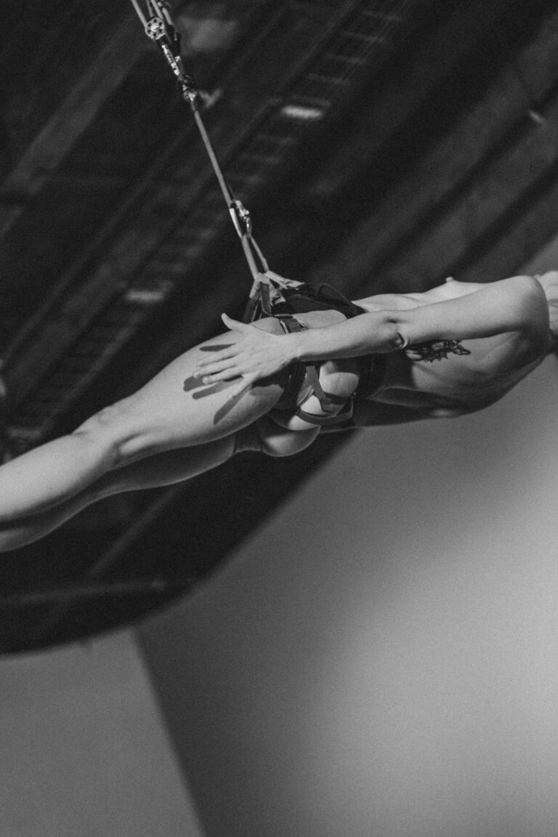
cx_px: 279
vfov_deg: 24.2
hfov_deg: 16.3
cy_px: 418
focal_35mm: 84
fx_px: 1953
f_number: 1.2
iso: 500
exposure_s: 1/160
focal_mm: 56
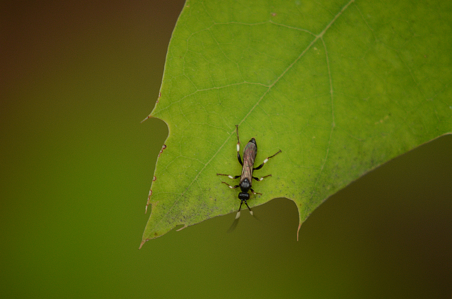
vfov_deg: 4.6
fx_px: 3758
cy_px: 150
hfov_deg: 6.9
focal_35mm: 300
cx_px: 226
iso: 800
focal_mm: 200
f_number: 5.6
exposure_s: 1/80
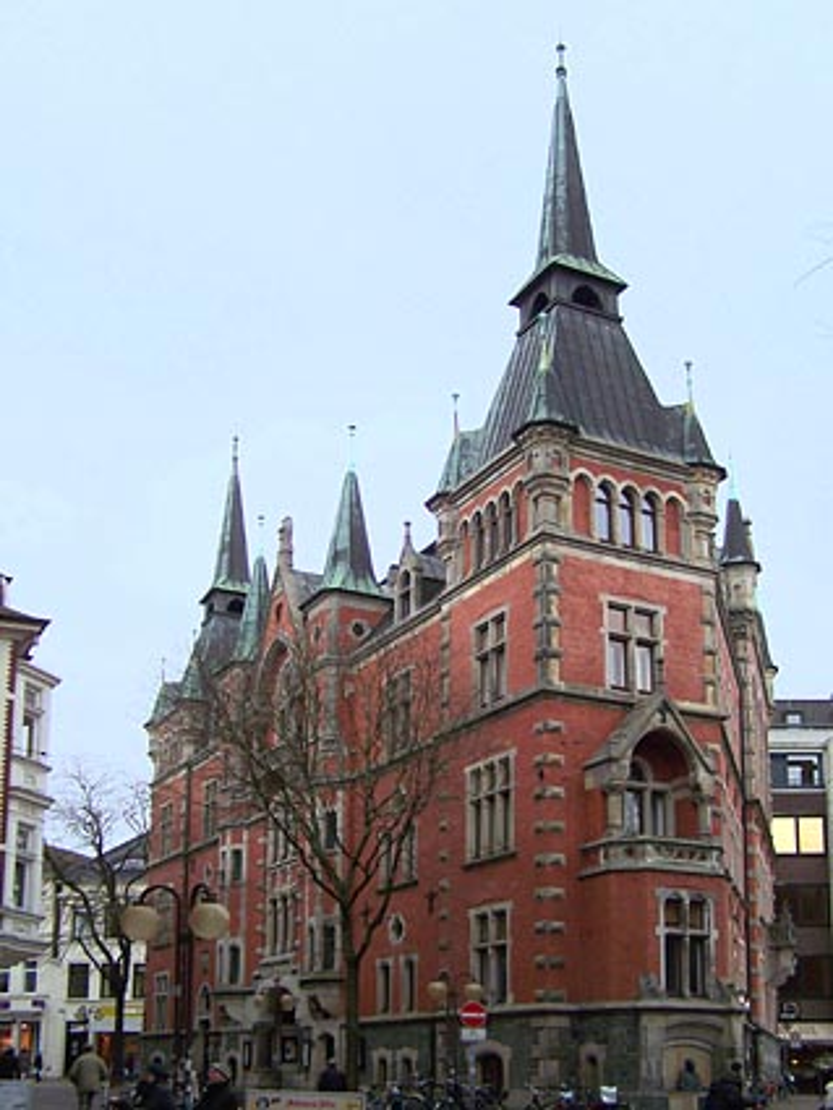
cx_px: 416
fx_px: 1219
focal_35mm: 38
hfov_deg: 37.7
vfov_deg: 49.0
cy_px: 555
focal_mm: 6.3
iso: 64
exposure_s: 1/125
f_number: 2.8
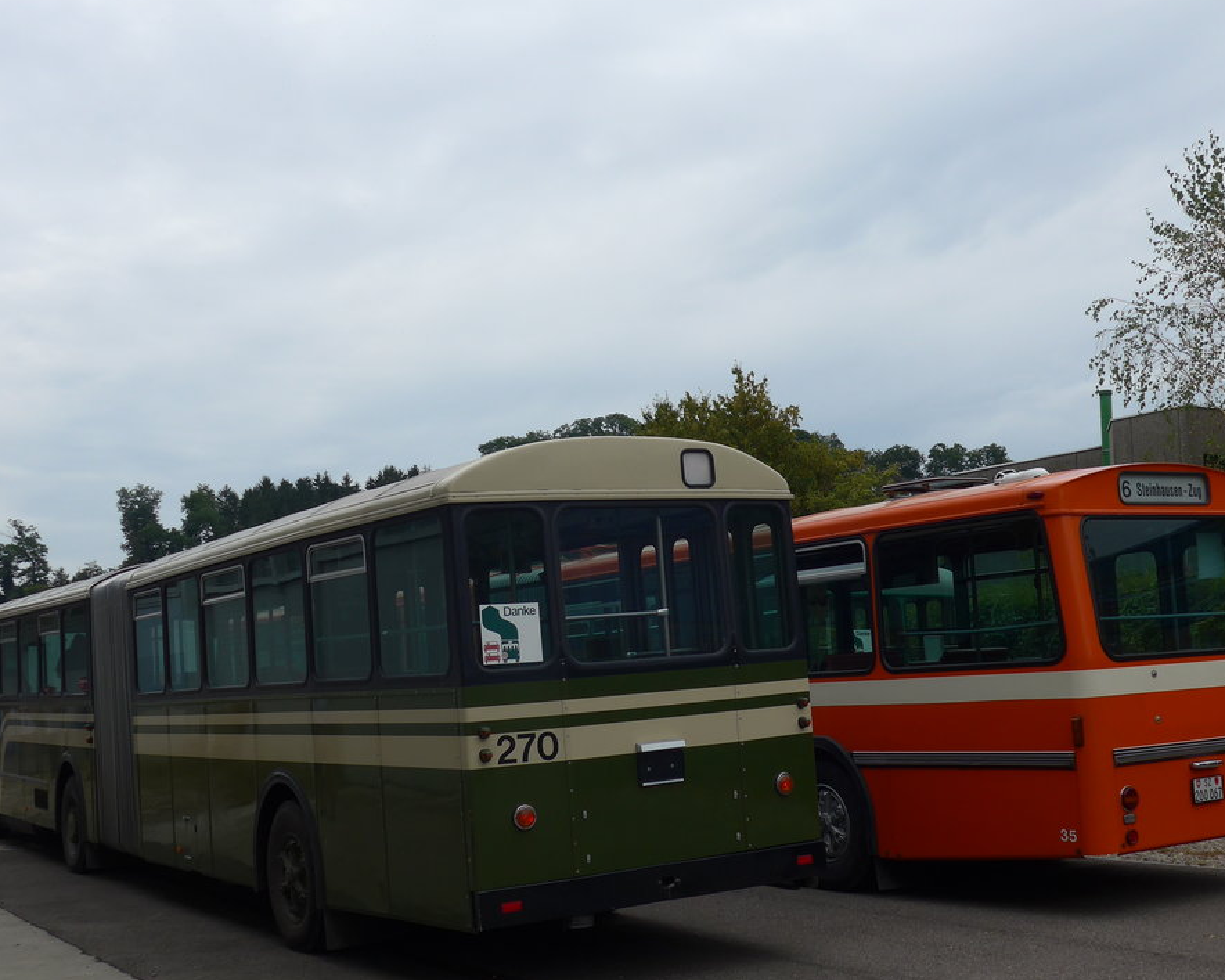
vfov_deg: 33.4
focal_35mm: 45
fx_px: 1631
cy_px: 514
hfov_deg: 41.1
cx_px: 648
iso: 80
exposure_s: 1/1000
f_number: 2.8
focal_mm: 7
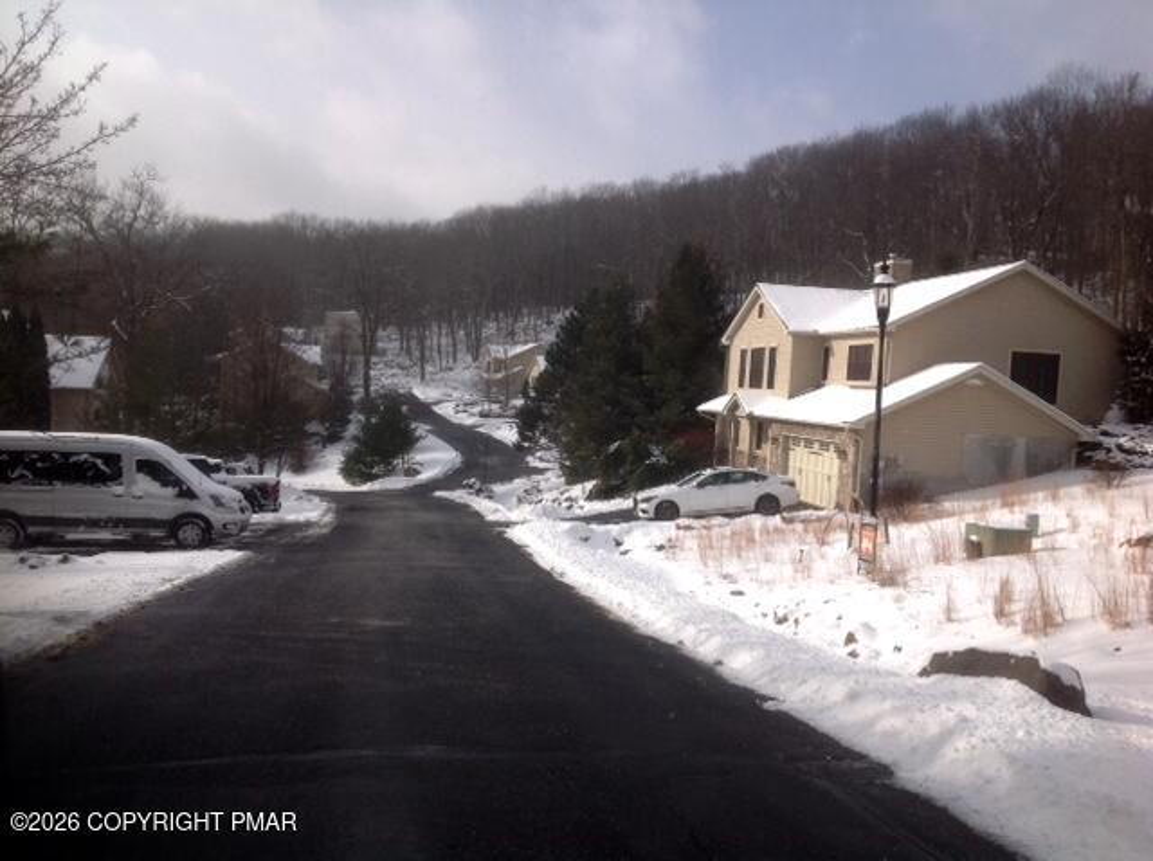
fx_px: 1164
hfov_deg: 52.7
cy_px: 430
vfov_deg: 40.6
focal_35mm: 35
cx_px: 576
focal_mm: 4.28
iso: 50
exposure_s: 1/1890
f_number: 2.4
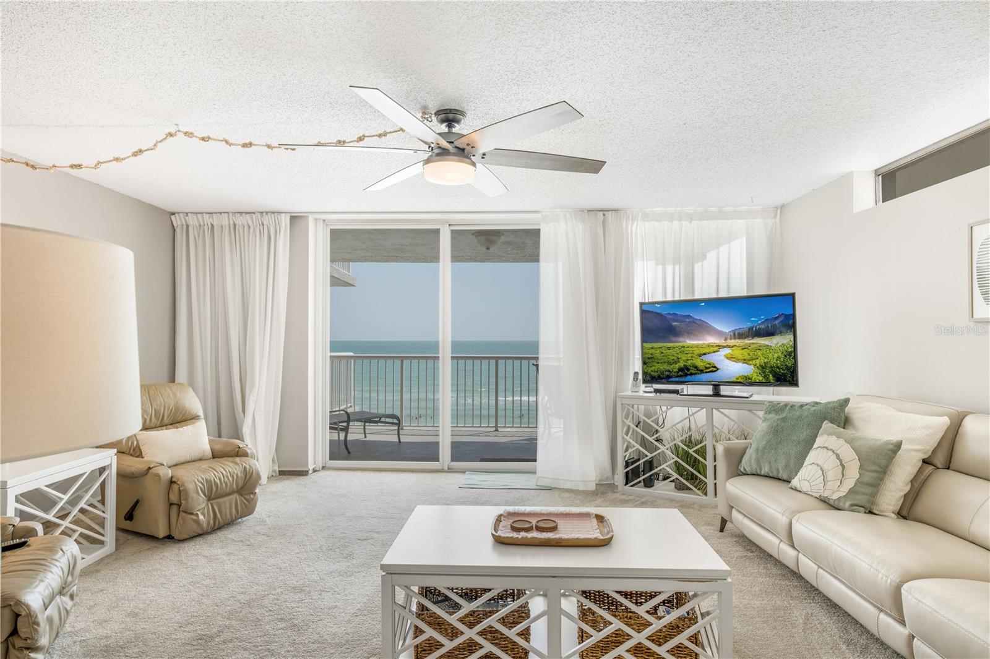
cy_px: 330
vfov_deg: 61.9
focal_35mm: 20
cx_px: 495
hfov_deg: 84.0
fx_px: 550
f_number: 9
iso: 125
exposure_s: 1/40
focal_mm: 20
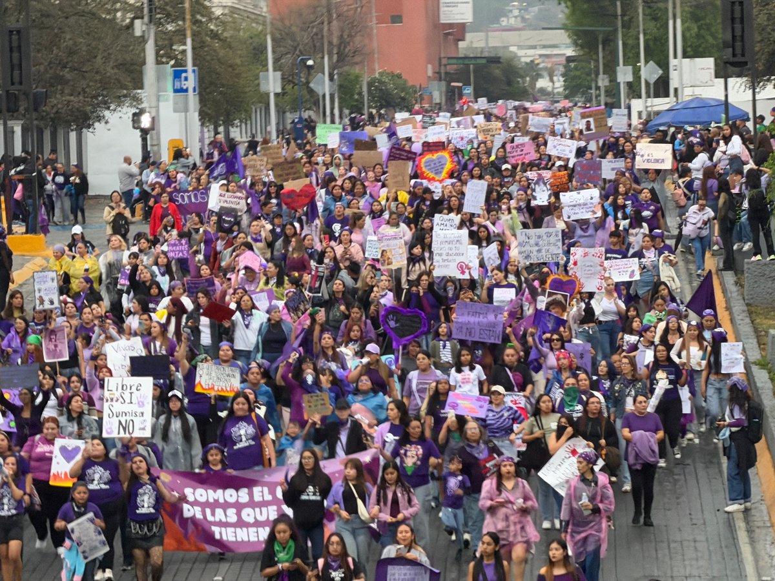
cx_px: 388
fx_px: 4478
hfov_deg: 9.9
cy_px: 290
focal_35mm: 200
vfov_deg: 7.4
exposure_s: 1/75
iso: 500
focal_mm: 16.89
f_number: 2.8
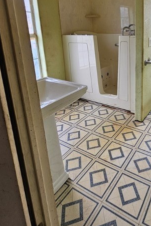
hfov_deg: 50.7
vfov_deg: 71.8
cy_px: 62
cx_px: 127
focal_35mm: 23
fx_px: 145
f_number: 2.2
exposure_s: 1/77
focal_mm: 2.2
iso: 64
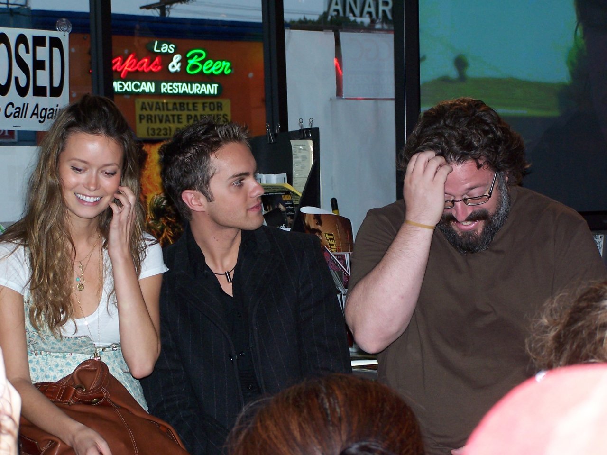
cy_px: 228
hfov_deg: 20.9
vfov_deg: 15.7
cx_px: 304
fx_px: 1648
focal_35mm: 94
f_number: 3.2
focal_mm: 15.6
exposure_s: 1/90
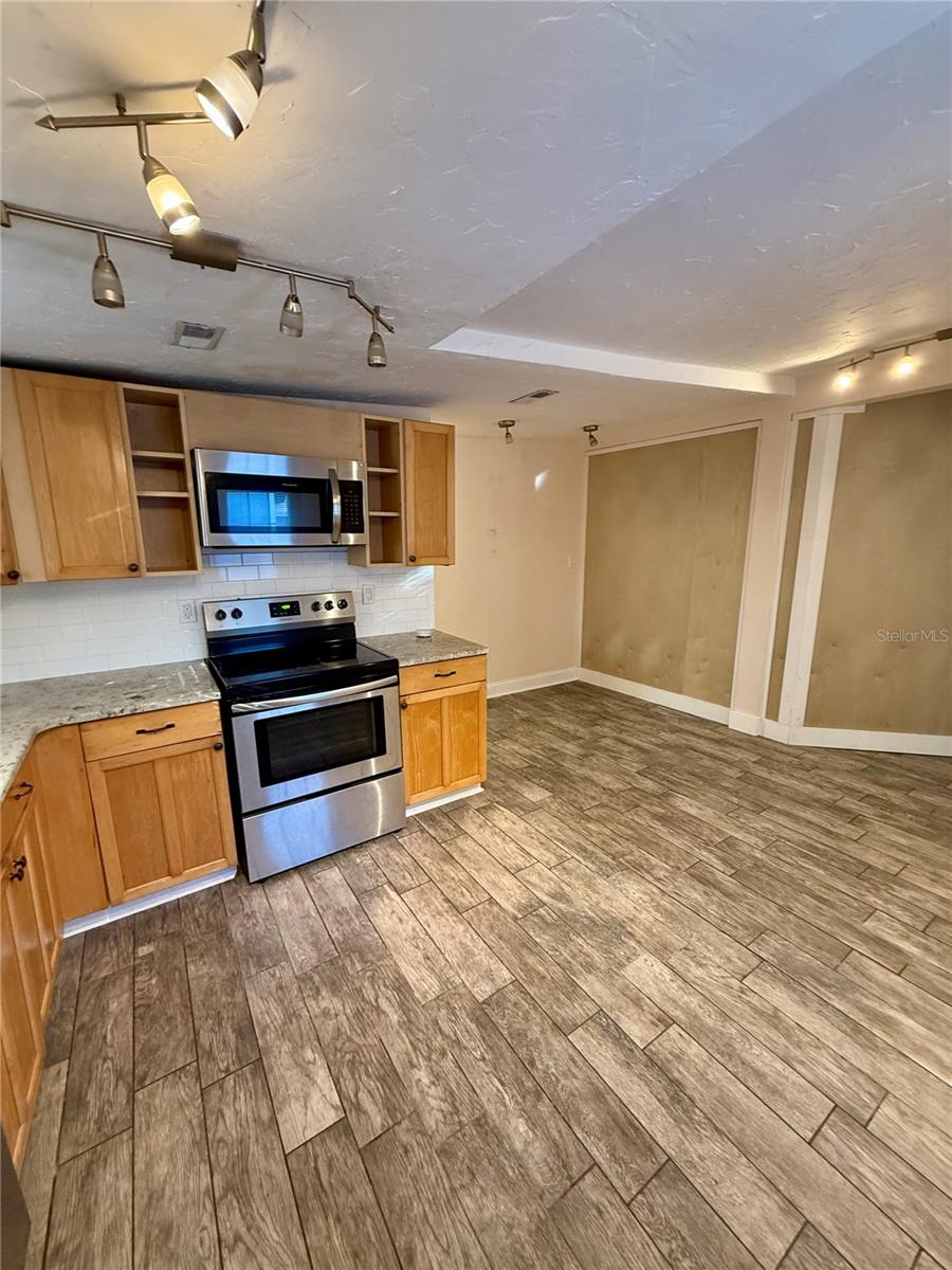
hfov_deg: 85.7
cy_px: 635
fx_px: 513
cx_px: 476
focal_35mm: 14
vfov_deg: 102.1
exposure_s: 1/60
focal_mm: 2.22
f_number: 2.2
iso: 320
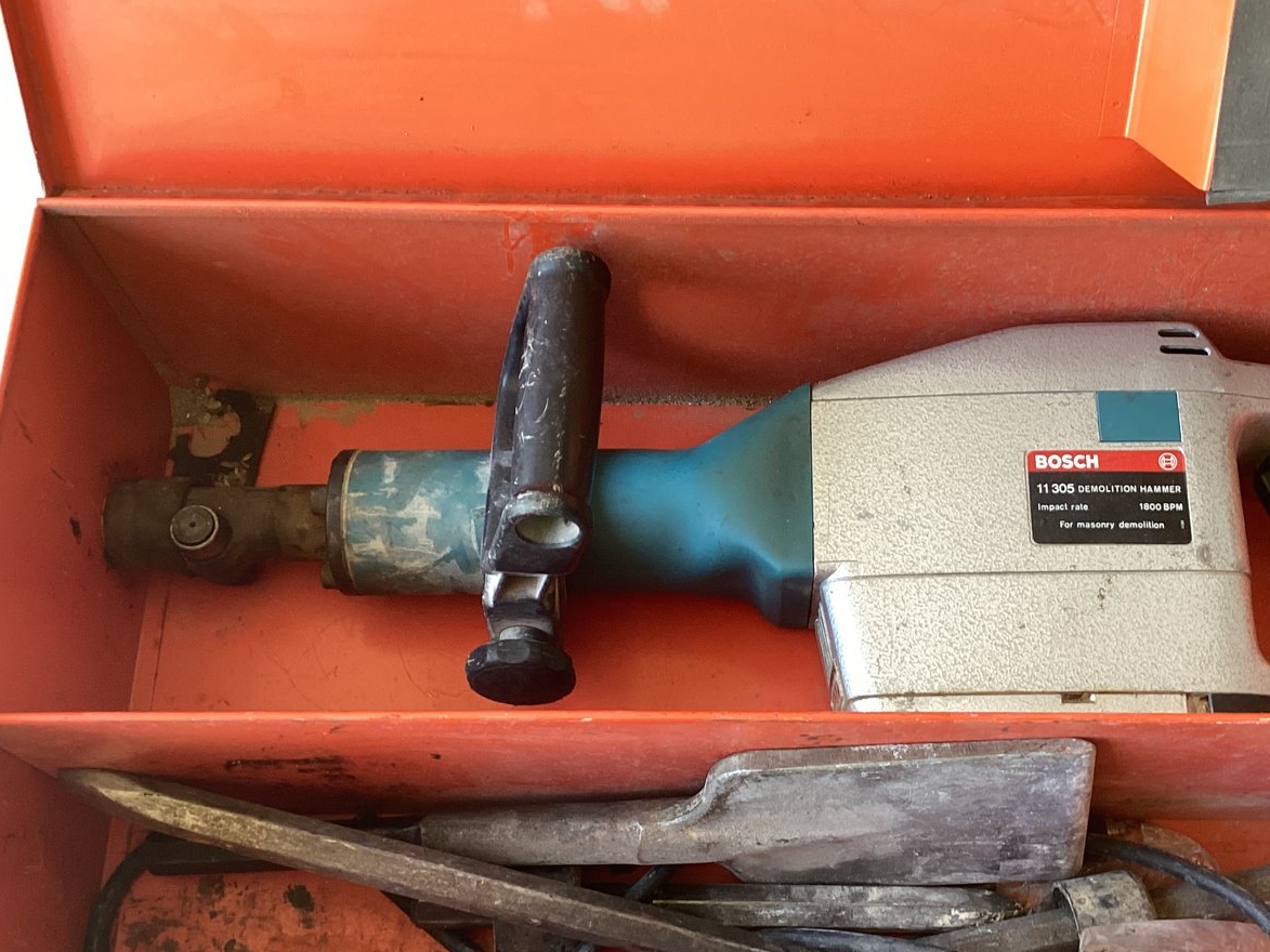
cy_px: 552
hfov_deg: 46.6
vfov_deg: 35.9
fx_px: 1468
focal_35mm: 40
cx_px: 736
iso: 100
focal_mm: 3.3
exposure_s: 1/60
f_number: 2.4
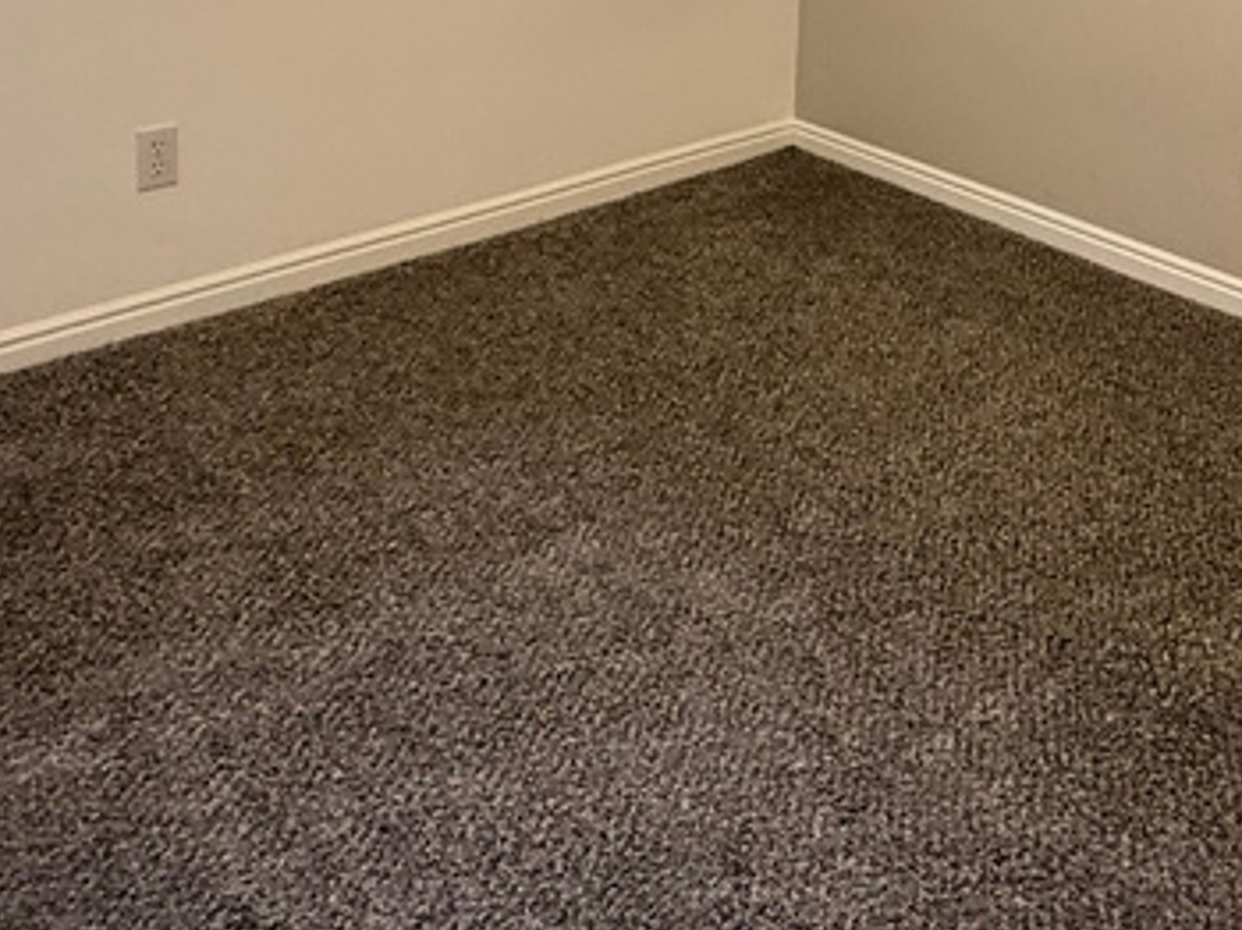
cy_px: -18
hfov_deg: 44.8
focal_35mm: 41
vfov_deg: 32.1
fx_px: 1470
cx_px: 869
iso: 320
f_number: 2.2
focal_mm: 2.22
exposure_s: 1/120
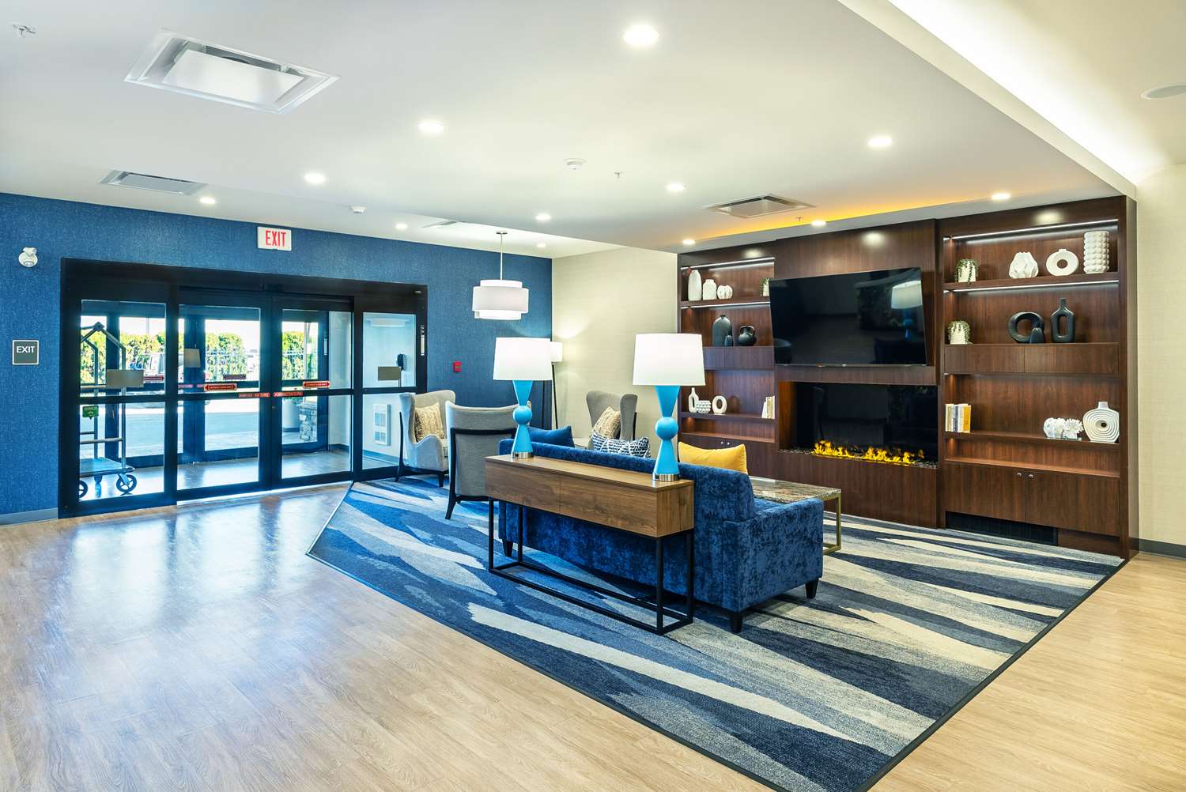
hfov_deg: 79.8
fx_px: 709
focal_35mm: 22
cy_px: 396
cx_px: 593
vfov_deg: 58.4
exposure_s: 1/8
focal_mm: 21.5
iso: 400
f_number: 8
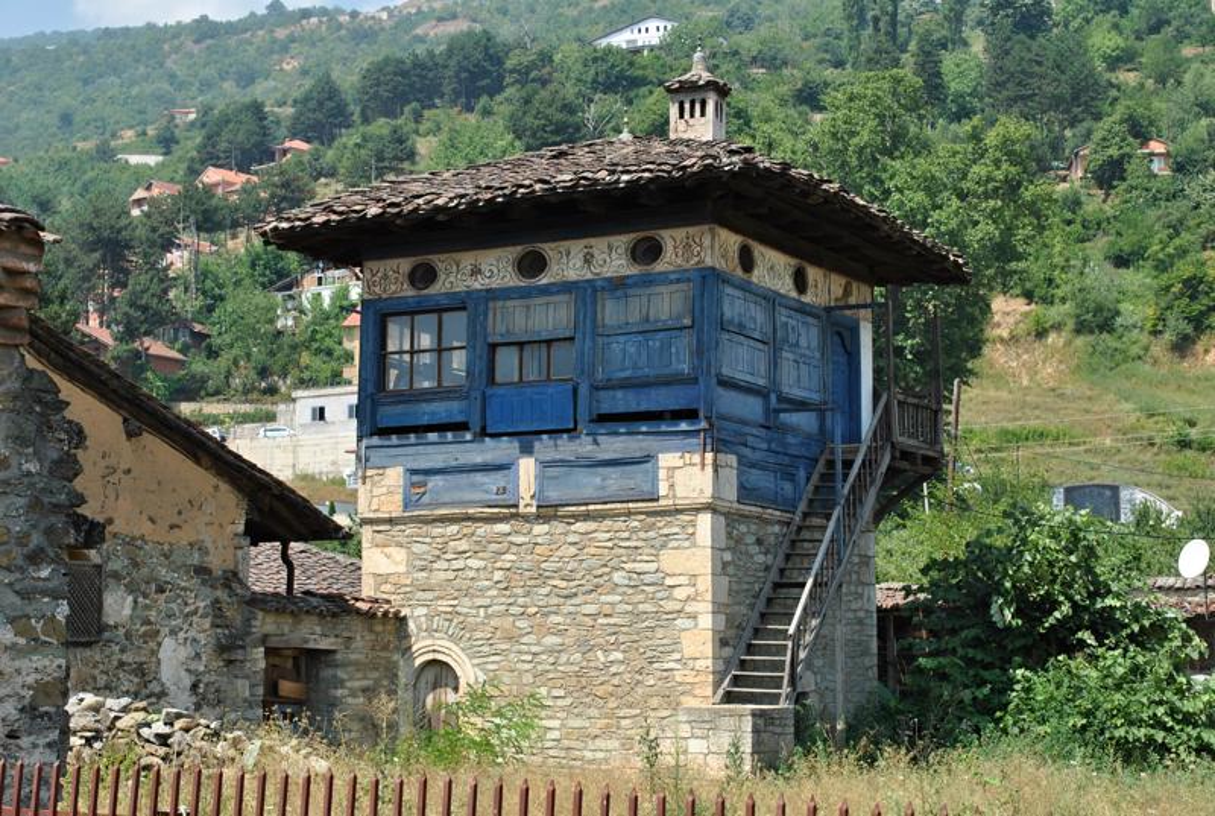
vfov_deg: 21.7
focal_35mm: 63
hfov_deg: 31.8
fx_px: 2131
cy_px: 408
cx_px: 608
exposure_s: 1/200
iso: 100
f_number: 7.1
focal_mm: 42
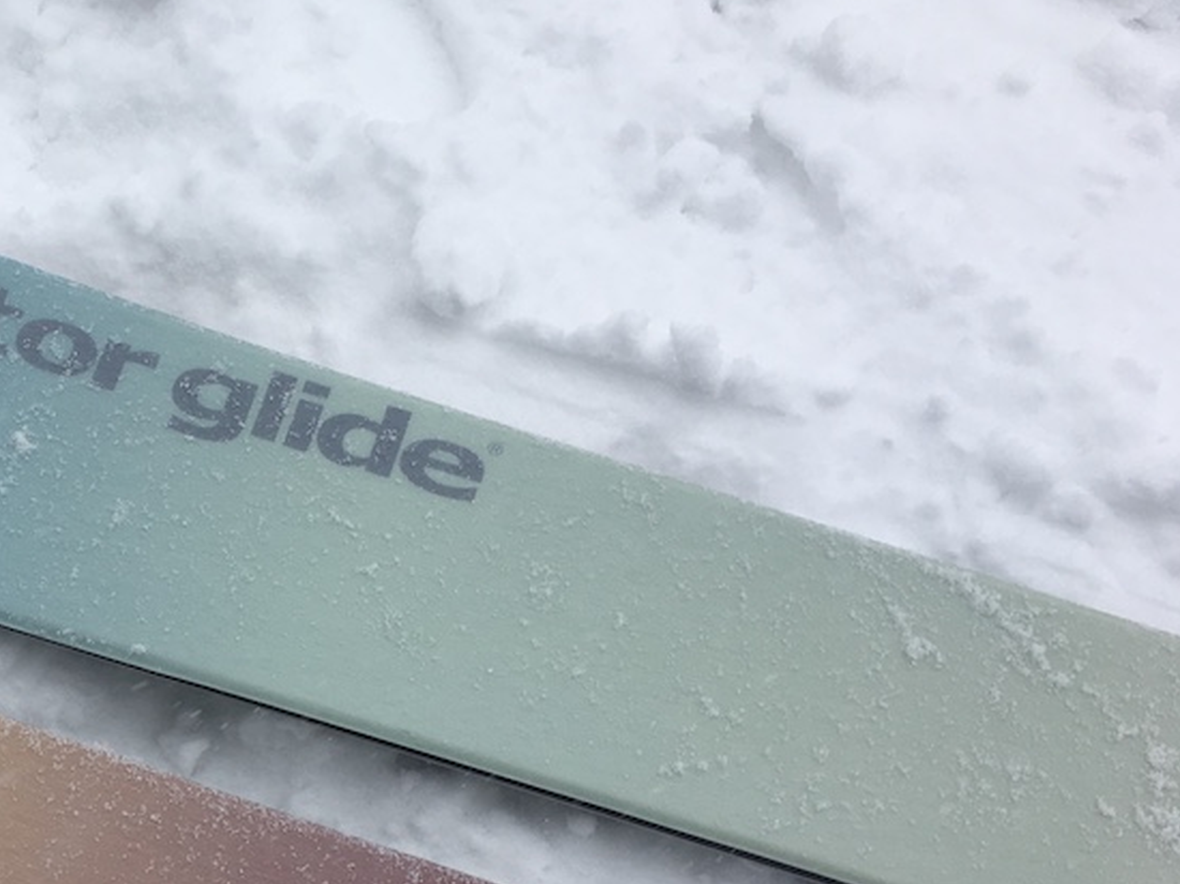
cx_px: 99
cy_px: 687
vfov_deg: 26.6
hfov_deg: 33.5
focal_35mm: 54
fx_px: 1840
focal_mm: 4.15
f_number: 2.2
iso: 25
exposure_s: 1/739
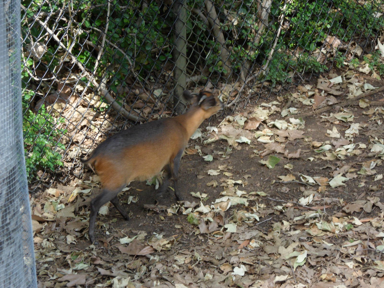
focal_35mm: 130
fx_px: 1442
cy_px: 144
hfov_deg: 15.2
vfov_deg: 11.4
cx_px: 192
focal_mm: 22.5
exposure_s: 1/45
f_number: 5.4
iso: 100
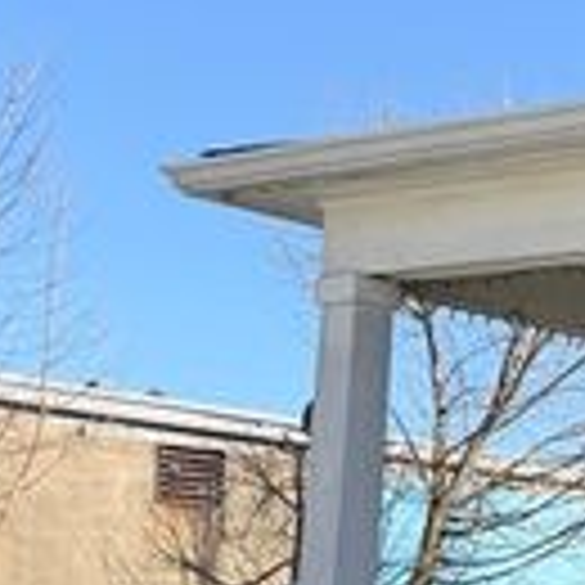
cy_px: 412
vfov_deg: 15.9
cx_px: 1089
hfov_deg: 14.0
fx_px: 2084
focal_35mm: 109
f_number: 1.78
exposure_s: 1/2169
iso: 100
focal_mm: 6.76
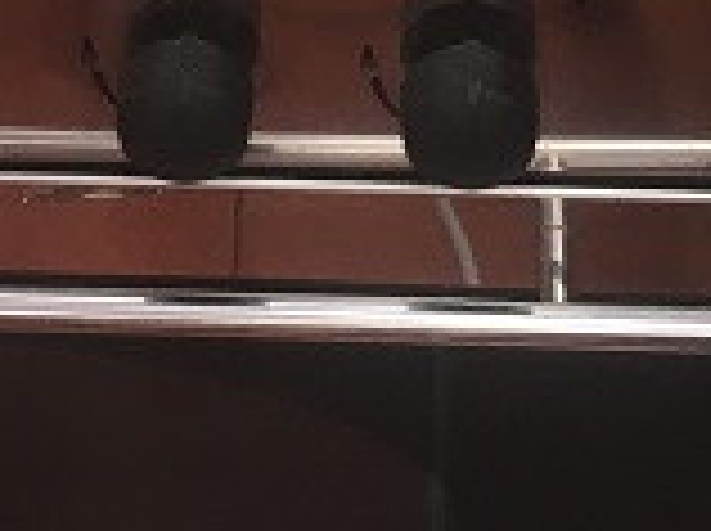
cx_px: 207
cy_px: -558
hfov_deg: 13.4
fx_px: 3015
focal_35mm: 147
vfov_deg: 9.4
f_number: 2.2
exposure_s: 1/33
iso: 40
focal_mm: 4.15
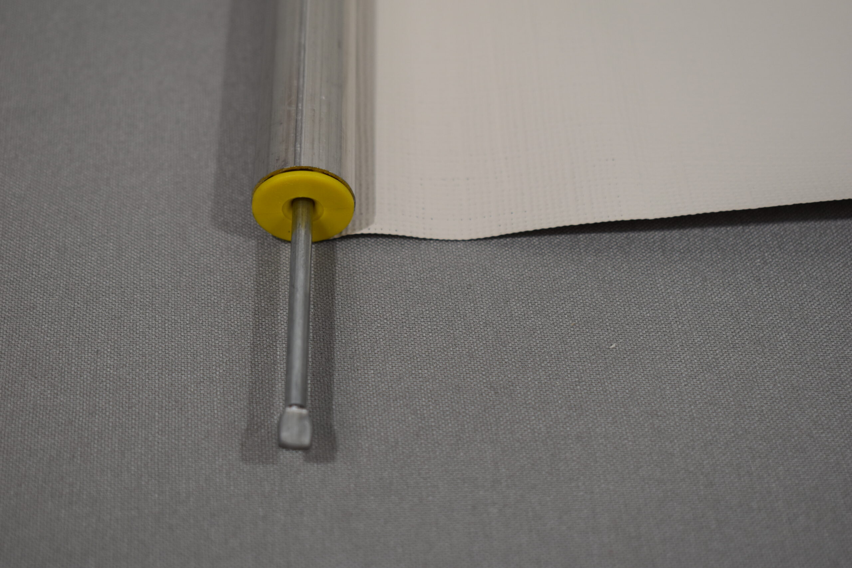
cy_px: 284
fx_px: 1491
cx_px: 426
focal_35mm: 63
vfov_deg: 21.6
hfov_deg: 31.9
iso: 320
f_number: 5.6
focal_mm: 42
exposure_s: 1/125
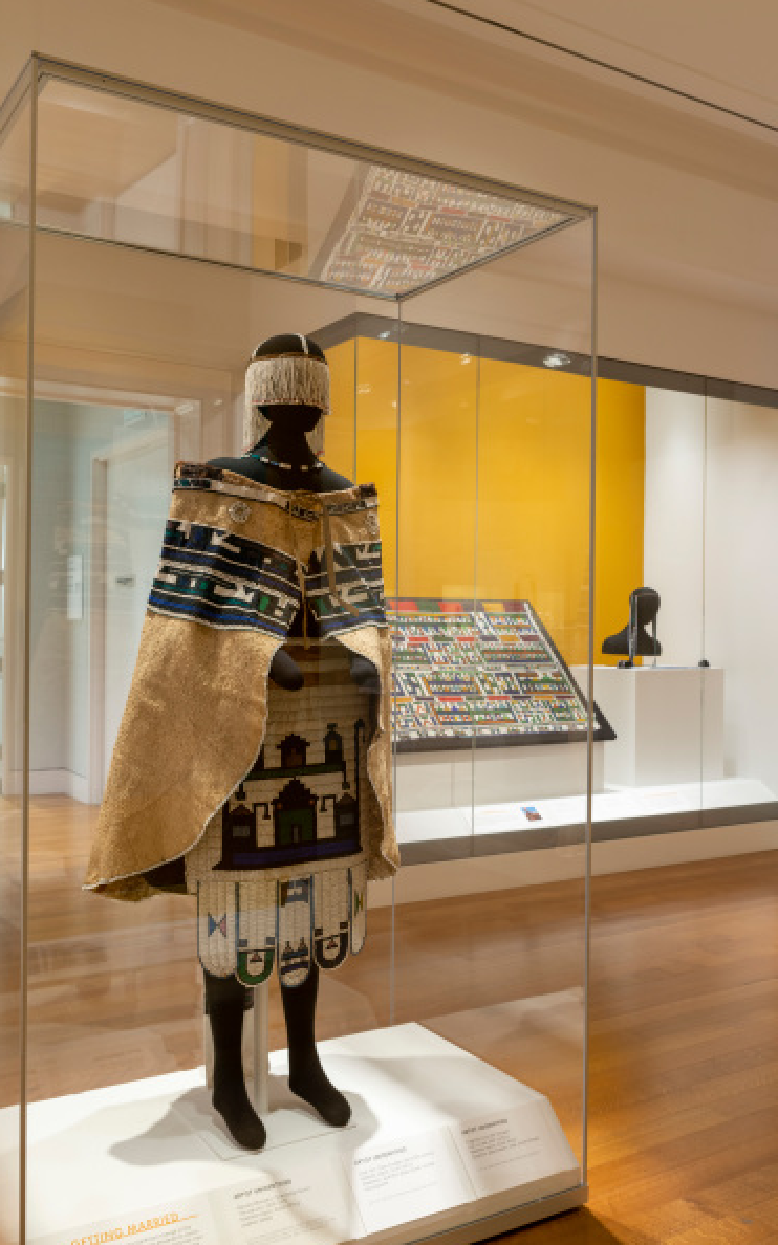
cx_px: 392
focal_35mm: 35
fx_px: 1188
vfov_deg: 55.3
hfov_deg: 36.3
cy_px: 625
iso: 400
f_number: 8
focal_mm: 34
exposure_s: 1/1.67
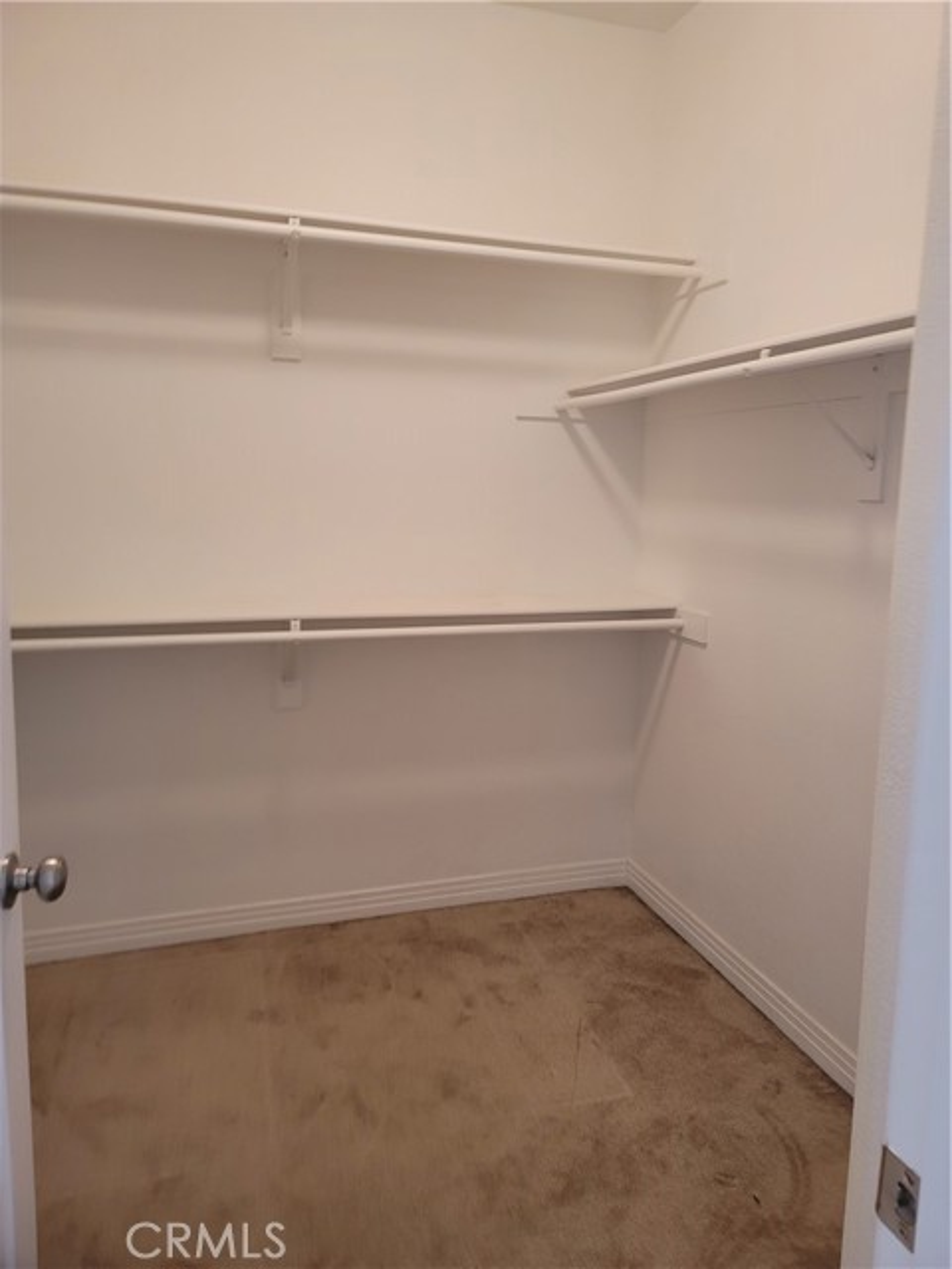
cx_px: 476
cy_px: 634
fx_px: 917
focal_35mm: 25
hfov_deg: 54.9
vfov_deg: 69.4
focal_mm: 7
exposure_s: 1/40
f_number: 1.8
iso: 200
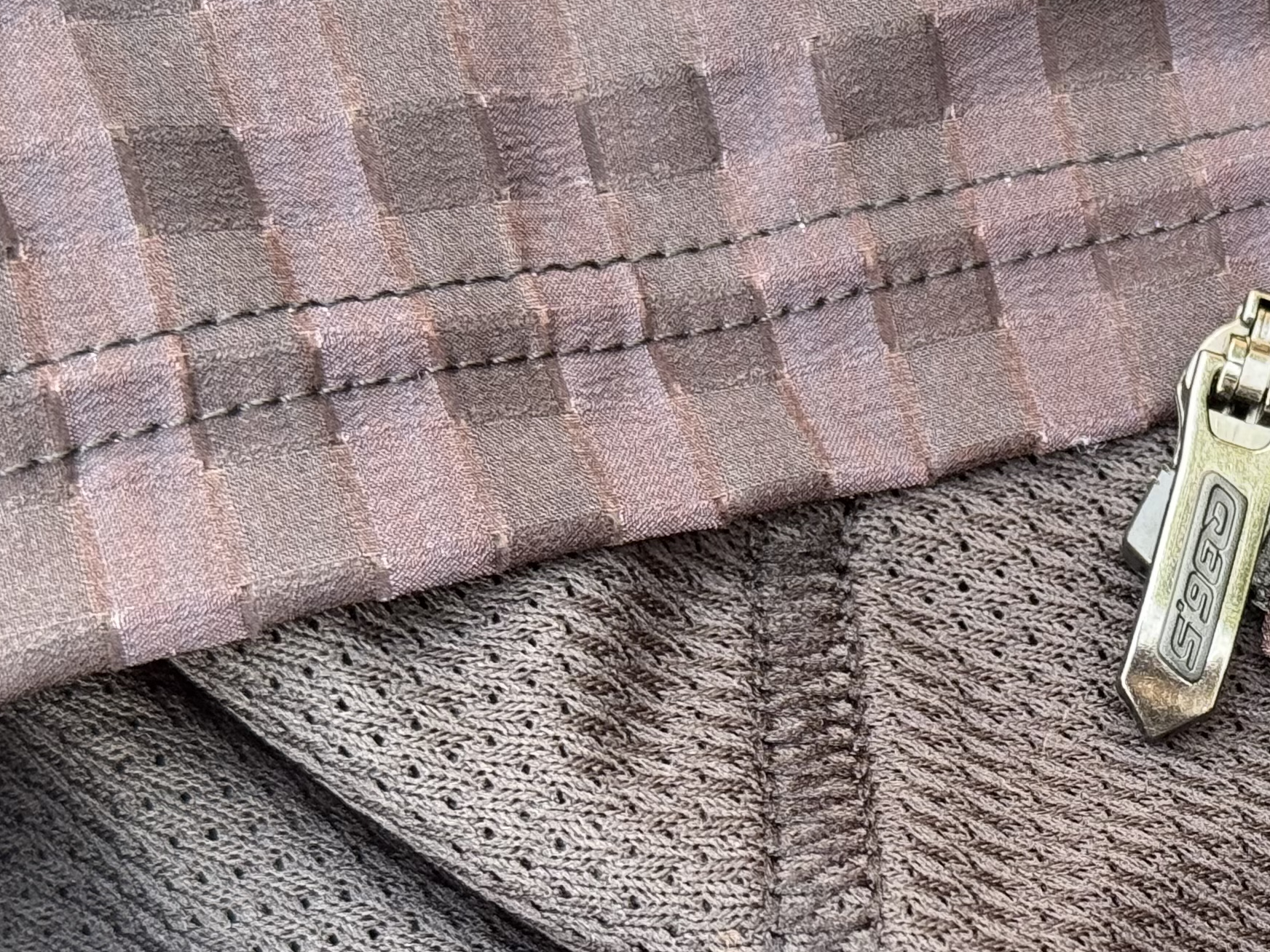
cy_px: 658
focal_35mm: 111
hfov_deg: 17.1
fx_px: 4072
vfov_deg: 13.3
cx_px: 1416
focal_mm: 6.76
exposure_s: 1/90
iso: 100
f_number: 1.78
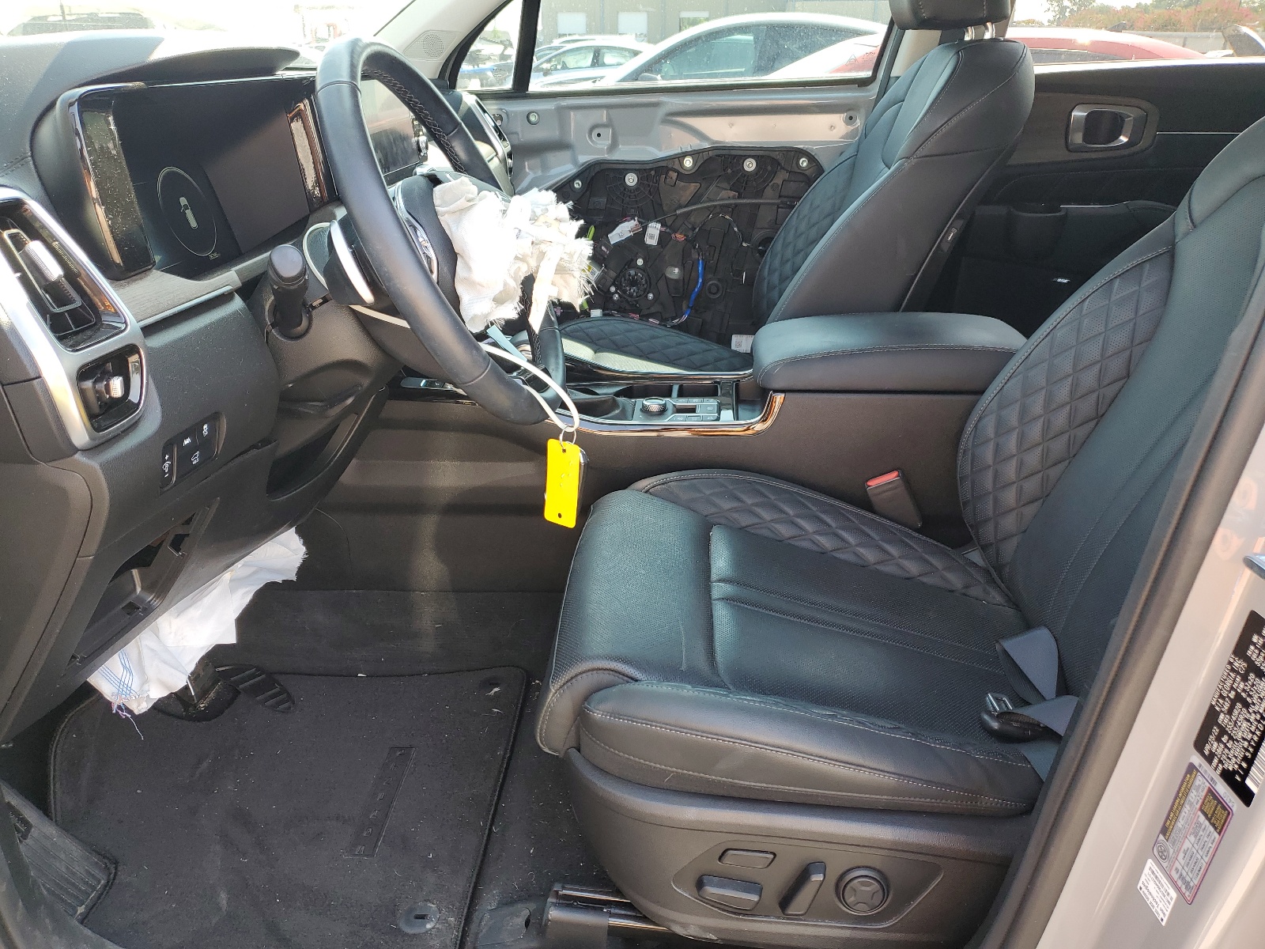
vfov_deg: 53.1
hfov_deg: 67.3
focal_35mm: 26
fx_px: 950
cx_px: 632
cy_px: 474
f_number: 1.5
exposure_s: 1/172
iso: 50
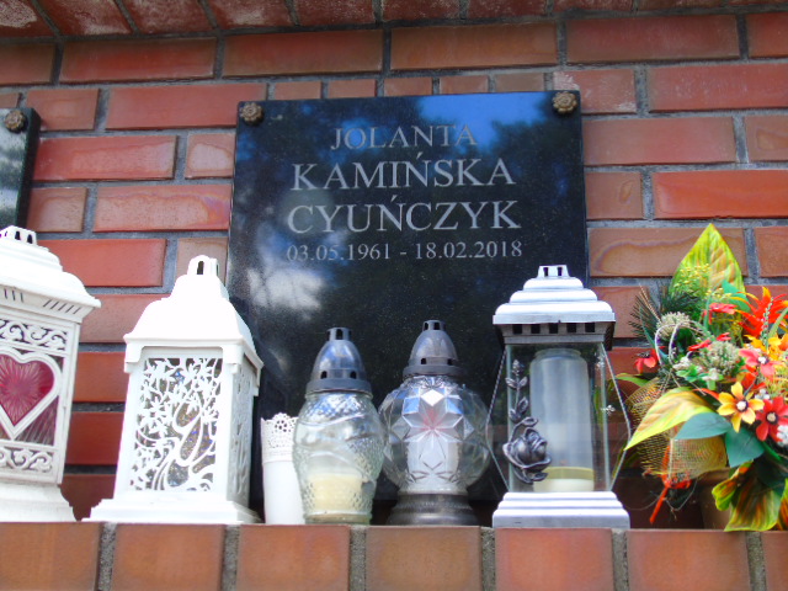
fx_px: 911
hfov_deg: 46.8
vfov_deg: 36.0
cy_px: 296
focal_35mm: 40
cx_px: 394
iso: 80
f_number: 3.9
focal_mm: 7.1
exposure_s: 1/50
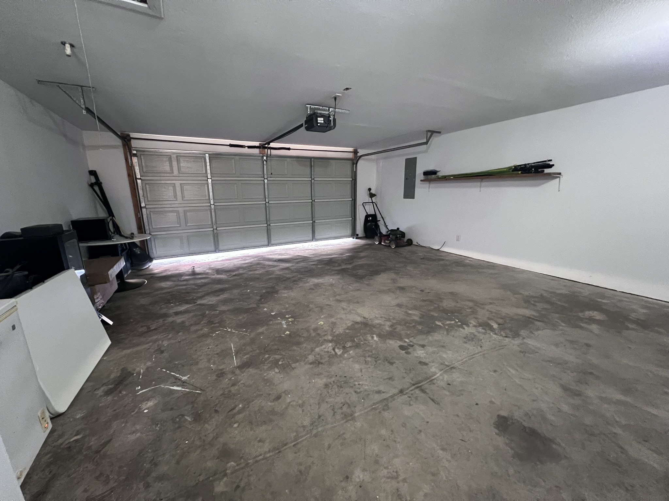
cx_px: 334
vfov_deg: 89.9
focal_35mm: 13
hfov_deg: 106.2
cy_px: 250
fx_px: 251
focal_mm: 1.57
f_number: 1.8
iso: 800
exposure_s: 1/40
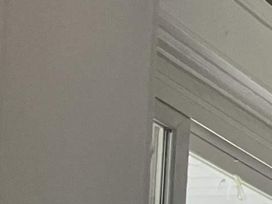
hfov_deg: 9.3
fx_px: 1297
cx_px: 838
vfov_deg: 8.2
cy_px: 519
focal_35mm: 165
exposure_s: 1/120
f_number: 1.6
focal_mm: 5.1
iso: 80
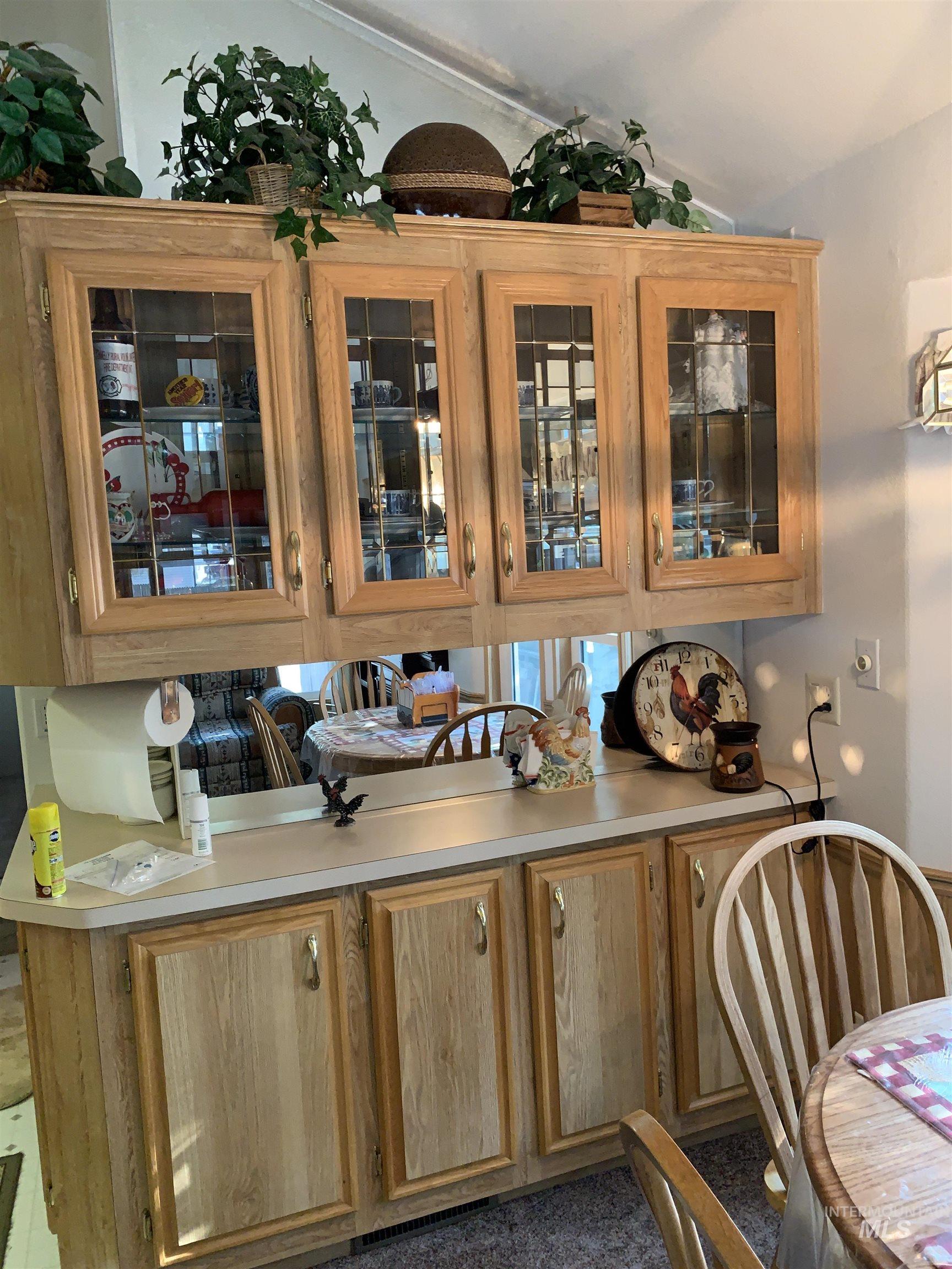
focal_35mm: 26
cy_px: 634
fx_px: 953
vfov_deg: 67.3
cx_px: 476
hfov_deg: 53.1
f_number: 1.8
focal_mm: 4.25
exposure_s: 1/60
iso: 250
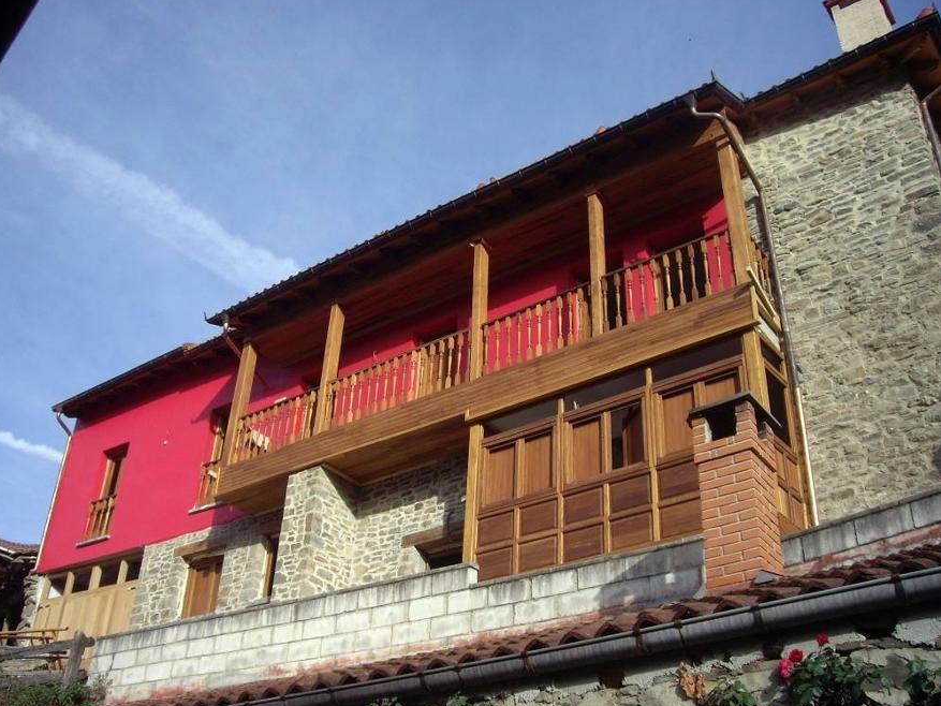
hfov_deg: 47.9
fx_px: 1060
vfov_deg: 36.8
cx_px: 460
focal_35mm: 39
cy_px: 351
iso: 64
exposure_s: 1/320
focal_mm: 6.2
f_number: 4.3
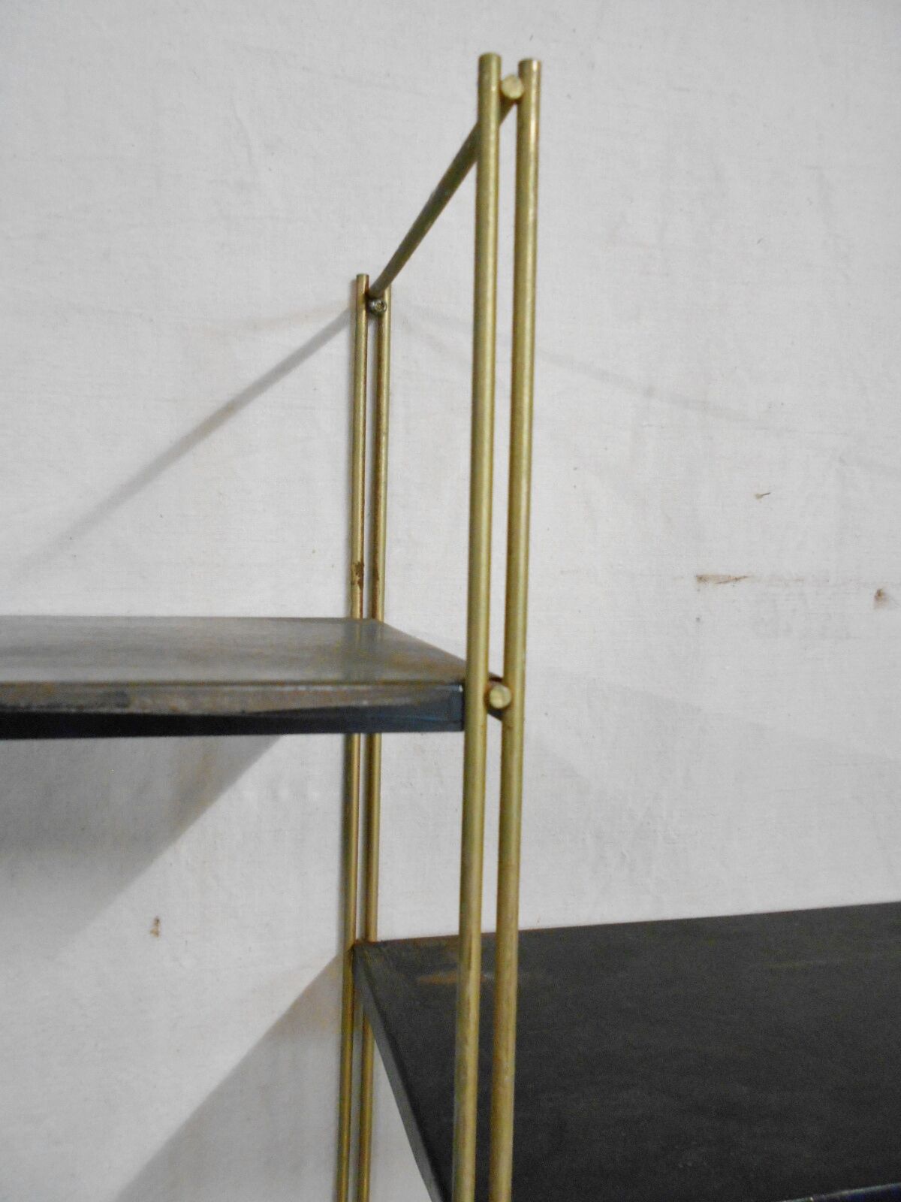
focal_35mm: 26
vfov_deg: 67.3
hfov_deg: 53.1
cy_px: 601
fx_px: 902
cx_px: 450
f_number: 3.2
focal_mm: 4.6
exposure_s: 1/20
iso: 400
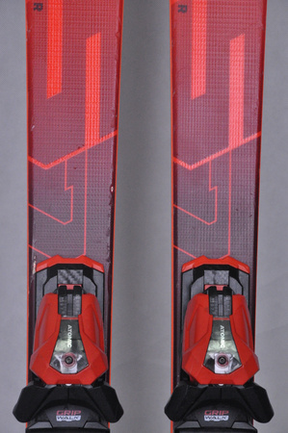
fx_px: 1894
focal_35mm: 158
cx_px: 144
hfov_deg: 8.7
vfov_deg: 13.1
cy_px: 216
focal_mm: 105
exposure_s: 1/125
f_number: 9.5
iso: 3200
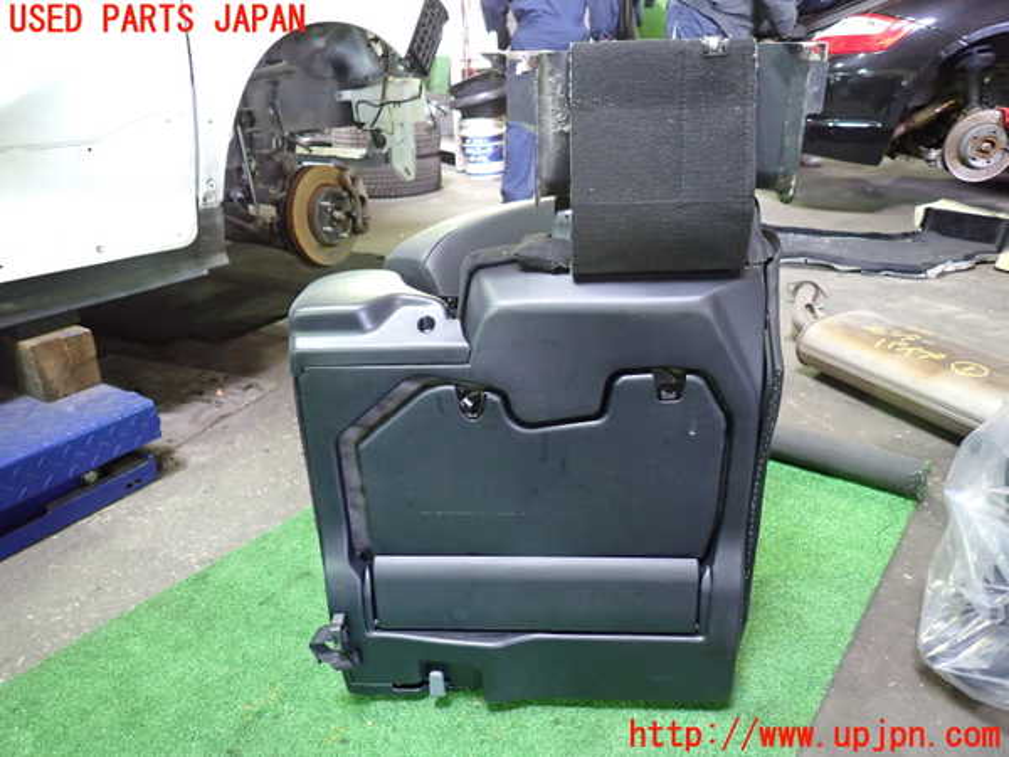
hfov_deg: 69.4
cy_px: 378
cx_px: 504
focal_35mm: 25
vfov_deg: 54.9
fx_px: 729
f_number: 2
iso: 500
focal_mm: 4.5
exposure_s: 1/30
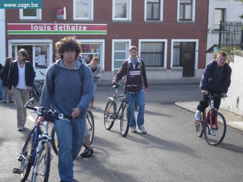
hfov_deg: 27.0
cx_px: 122
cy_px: 91
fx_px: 505
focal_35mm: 72
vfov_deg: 20.4
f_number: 3.7
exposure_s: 1/186
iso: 64
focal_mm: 14.9
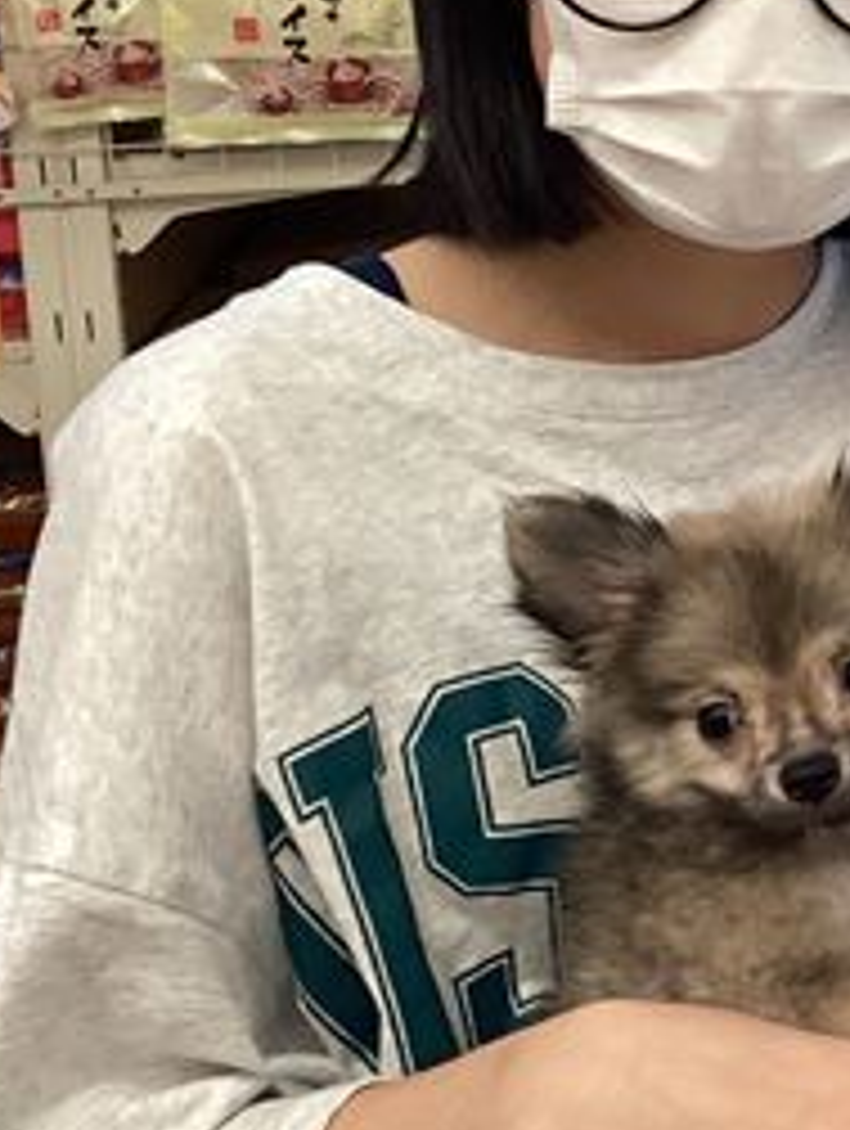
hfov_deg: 17.8
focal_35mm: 74
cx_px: 1282
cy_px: 302
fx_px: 2417
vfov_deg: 26.0
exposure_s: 1/60
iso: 125
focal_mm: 3.3
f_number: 2.4
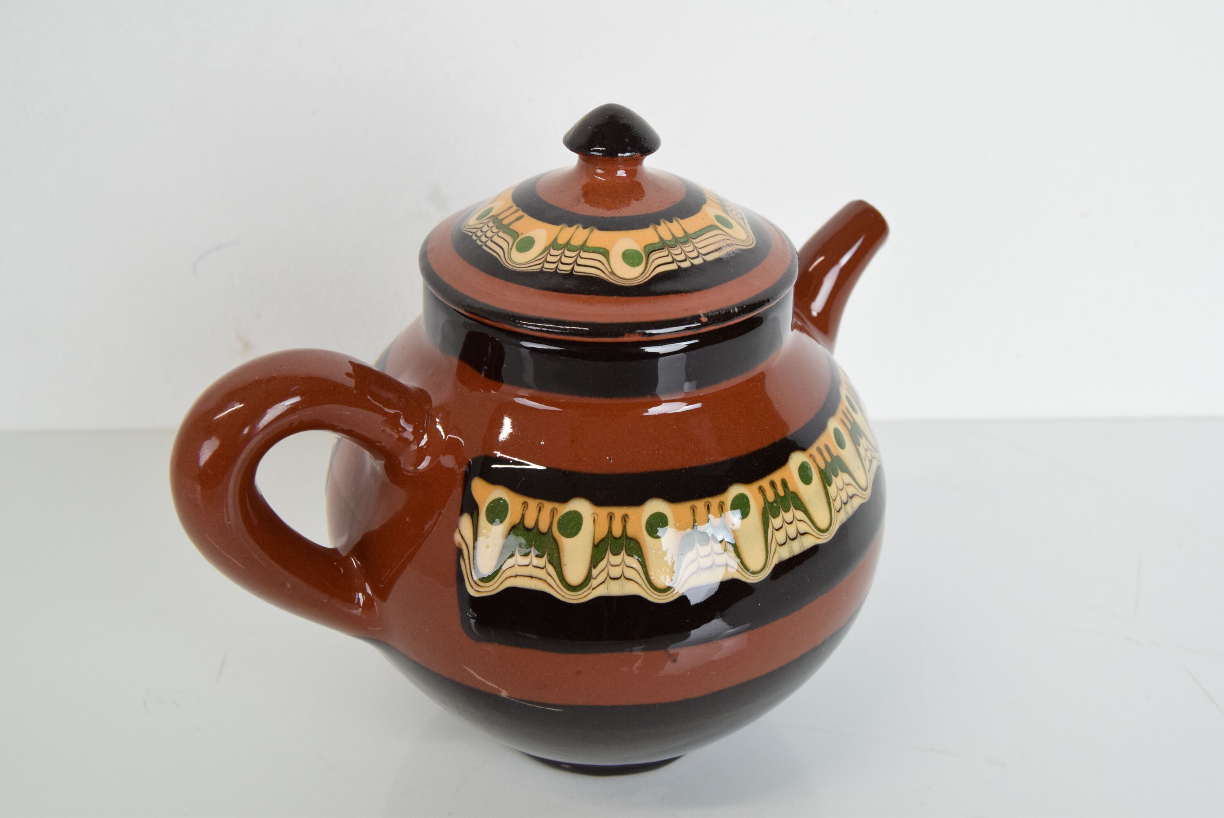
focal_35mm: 36
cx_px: 612
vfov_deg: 36.9
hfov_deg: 53.1
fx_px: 1225
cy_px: 409
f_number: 7.1
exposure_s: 1/200
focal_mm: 24
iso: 1600
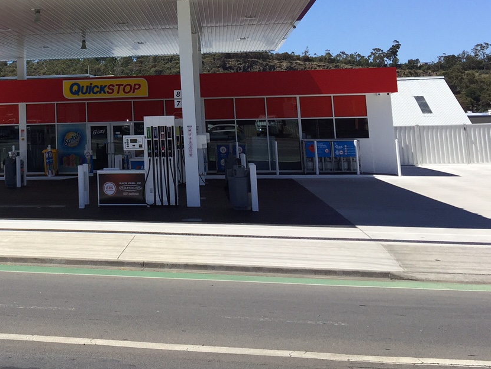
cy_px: 14
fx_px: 809
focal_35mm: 57
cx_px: 37
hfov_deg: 31.9
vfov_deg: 24.7
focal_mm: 4.15
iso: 32
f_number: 2.2
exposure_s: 1/2198
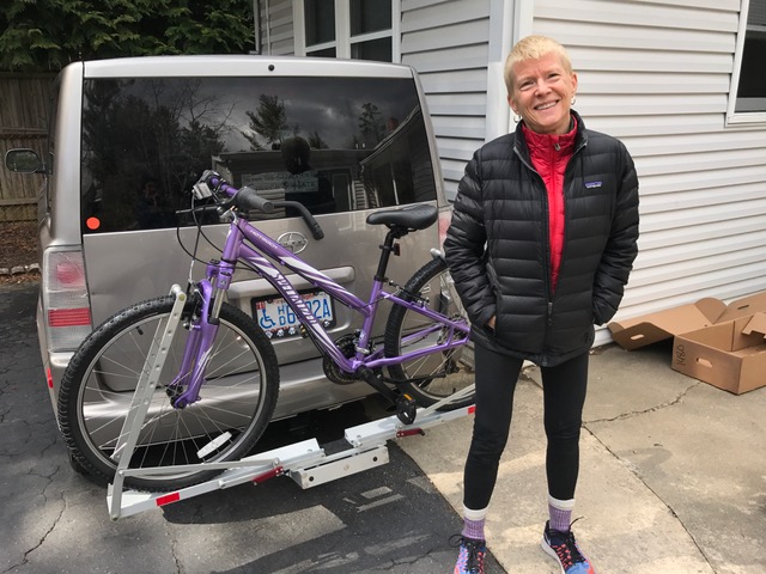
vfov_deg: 49.7
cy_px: 287
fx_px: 620
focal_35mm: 28
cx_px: 383
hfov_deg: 63.4
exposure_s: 1/1153
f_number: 1.8
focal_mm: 3.99
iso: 20
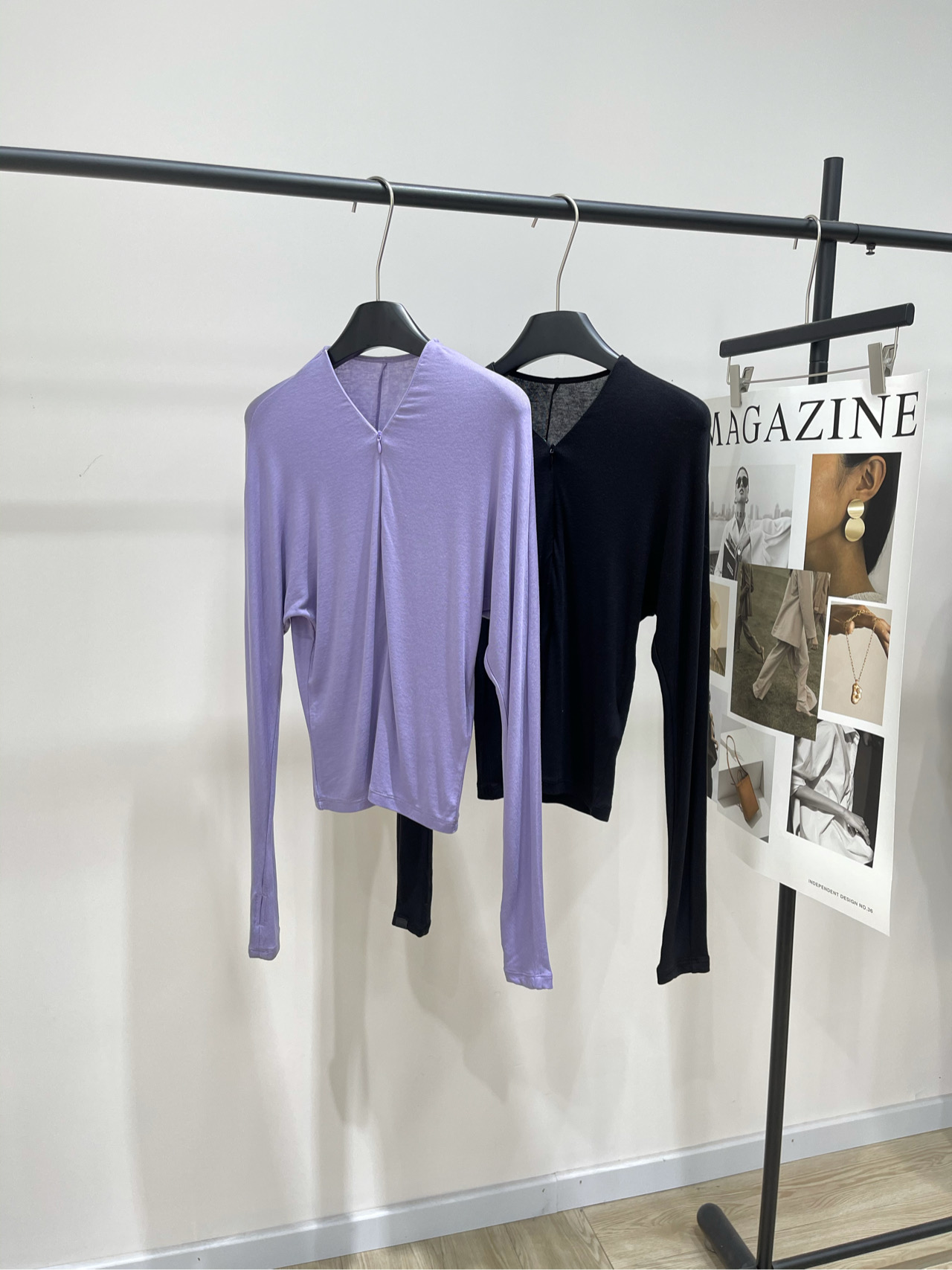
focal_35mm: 26
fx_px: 954
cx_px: 476
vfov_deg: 67.3
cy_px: 635
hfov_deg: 53.1
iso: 100
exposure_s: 1/121
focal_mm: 5.1
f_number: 1.6
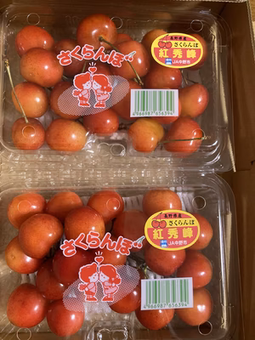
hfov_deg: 49.7
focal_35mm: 28
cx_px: 128
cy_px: 170
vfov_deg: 63.4
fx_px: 275
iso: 320
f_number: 1.8
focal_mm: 3.99
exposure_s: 1/51
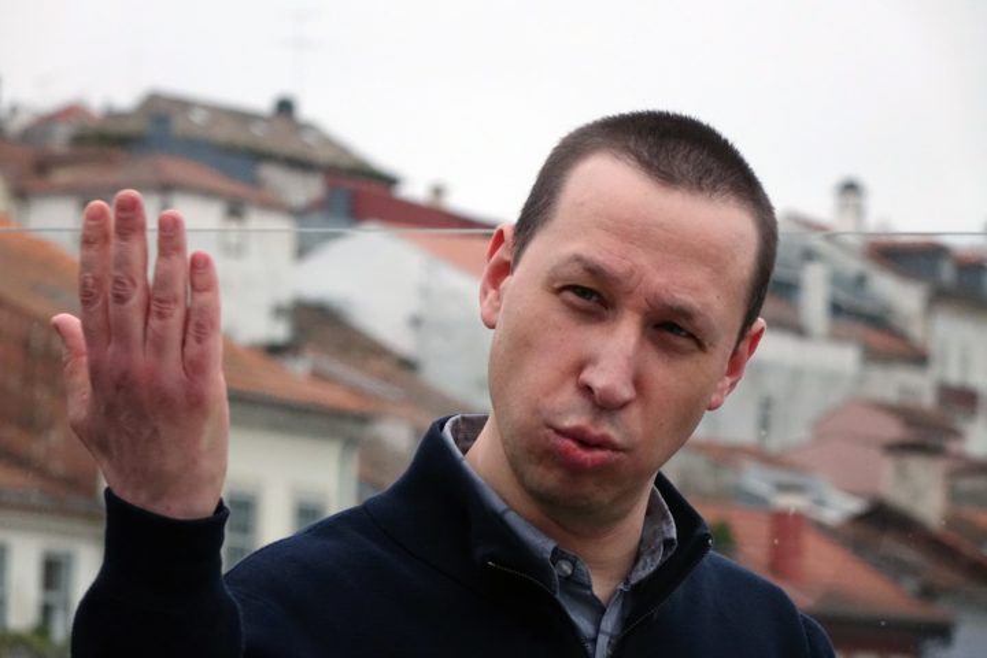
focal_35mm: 200
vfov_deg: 6.9
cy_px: 329
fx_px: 5483
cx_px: 494
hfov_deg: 10.3
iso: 2000
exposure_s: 1/500
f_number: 5.6
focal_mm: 73.3
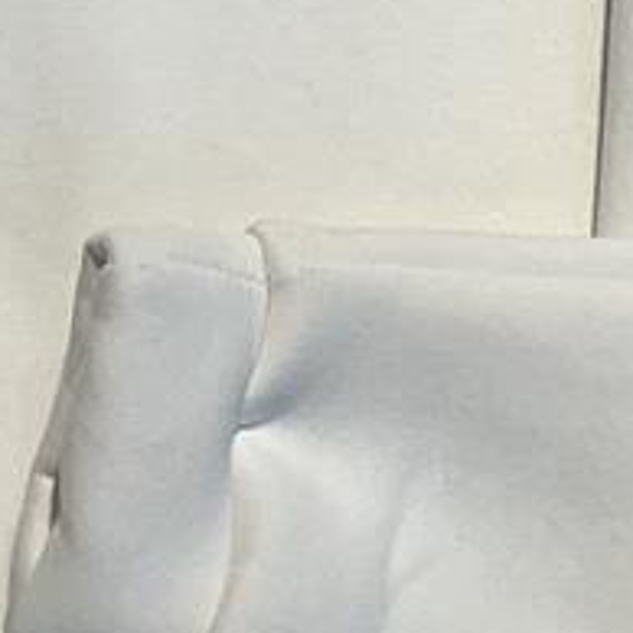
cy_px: -440
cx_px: -186
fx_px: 5793
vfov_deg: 6.2
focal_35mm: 280
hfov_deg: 6.2
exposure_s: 1/100
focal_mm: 9
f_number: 2.8
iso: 50
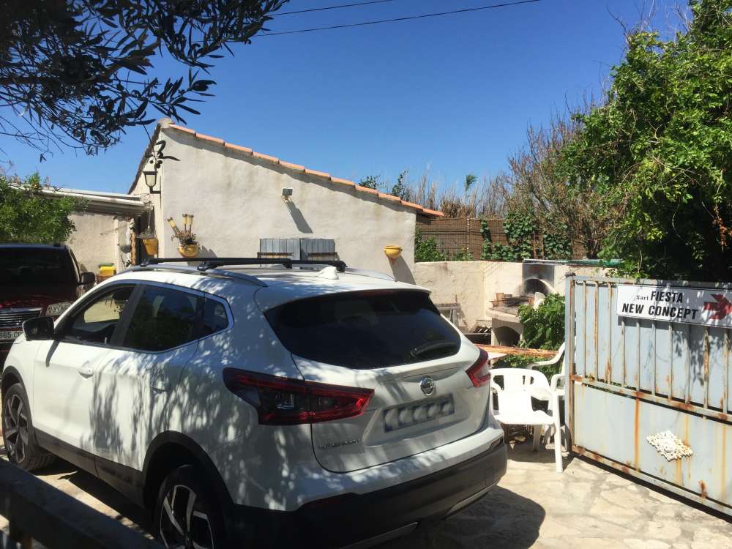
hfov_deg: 61.7
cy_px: 274
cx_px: 366
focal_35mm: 29
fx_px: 613
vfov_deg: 48.2
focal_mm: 4.15
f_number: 2.2
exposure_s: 1/2639
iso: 32
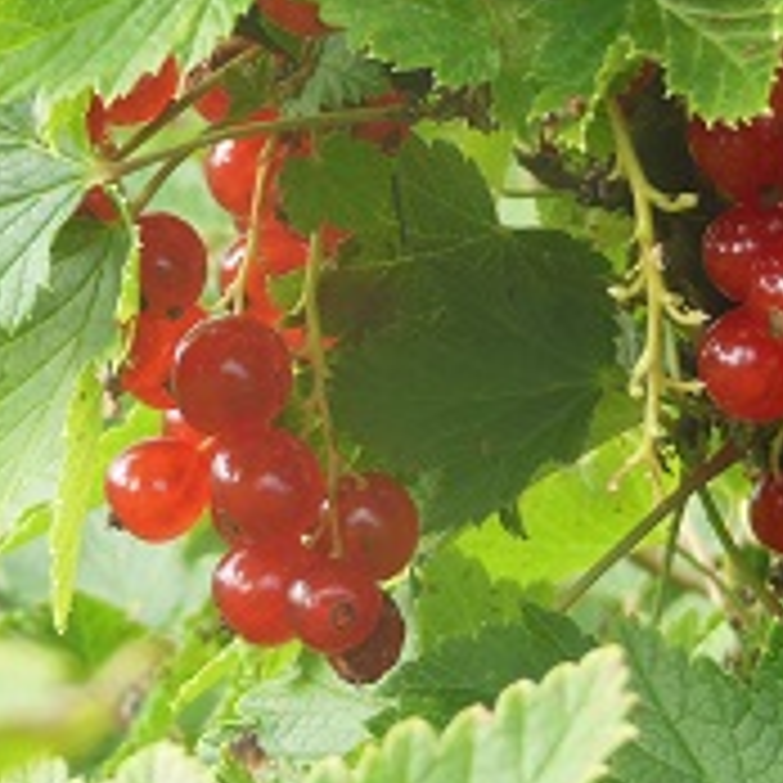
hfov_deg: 11.5
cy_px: 74
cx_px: 490
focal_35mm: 152
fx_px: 3890
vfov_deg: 11.4
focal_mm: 10.7
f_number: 5
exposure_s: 1/80
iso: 125
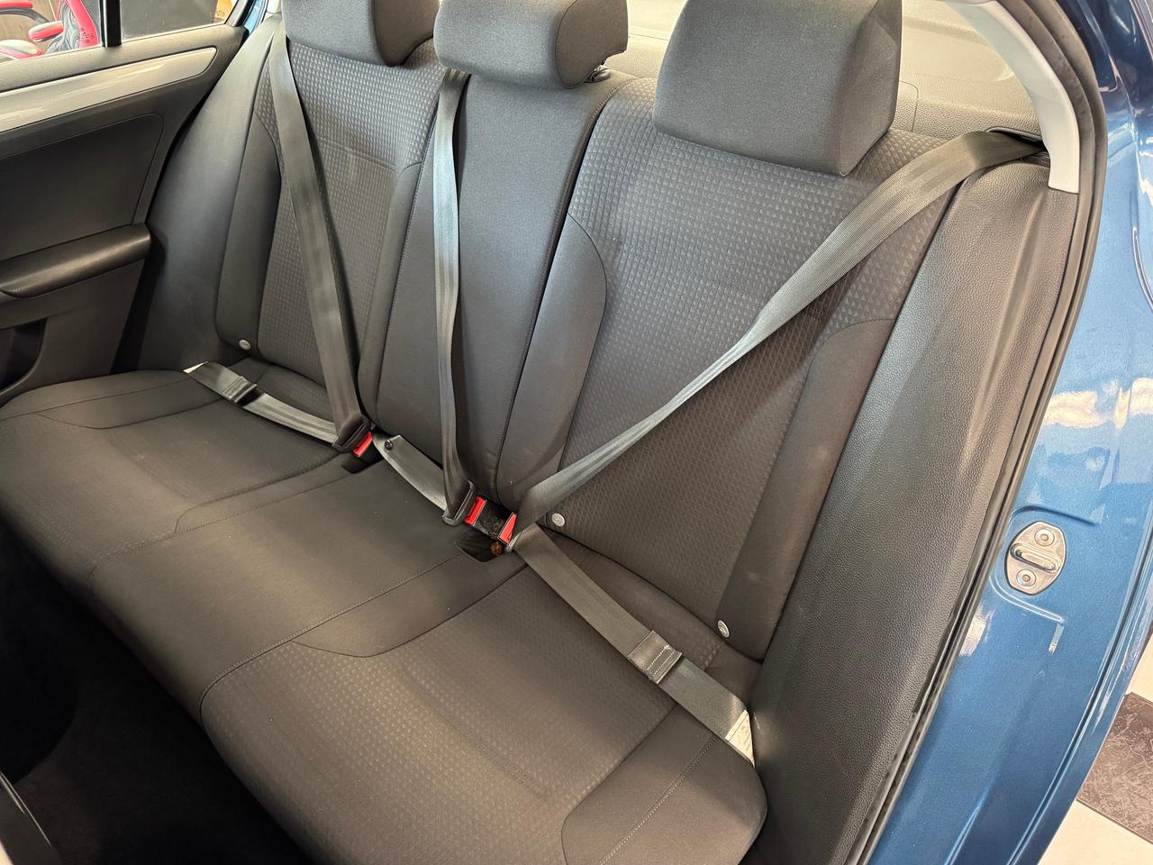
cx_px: 576
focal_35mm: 24
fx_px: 799
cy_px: 432
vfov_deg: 56.8
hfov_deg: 71.6
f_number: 1.78
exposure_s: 1/40
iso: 1000
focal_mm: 6.76
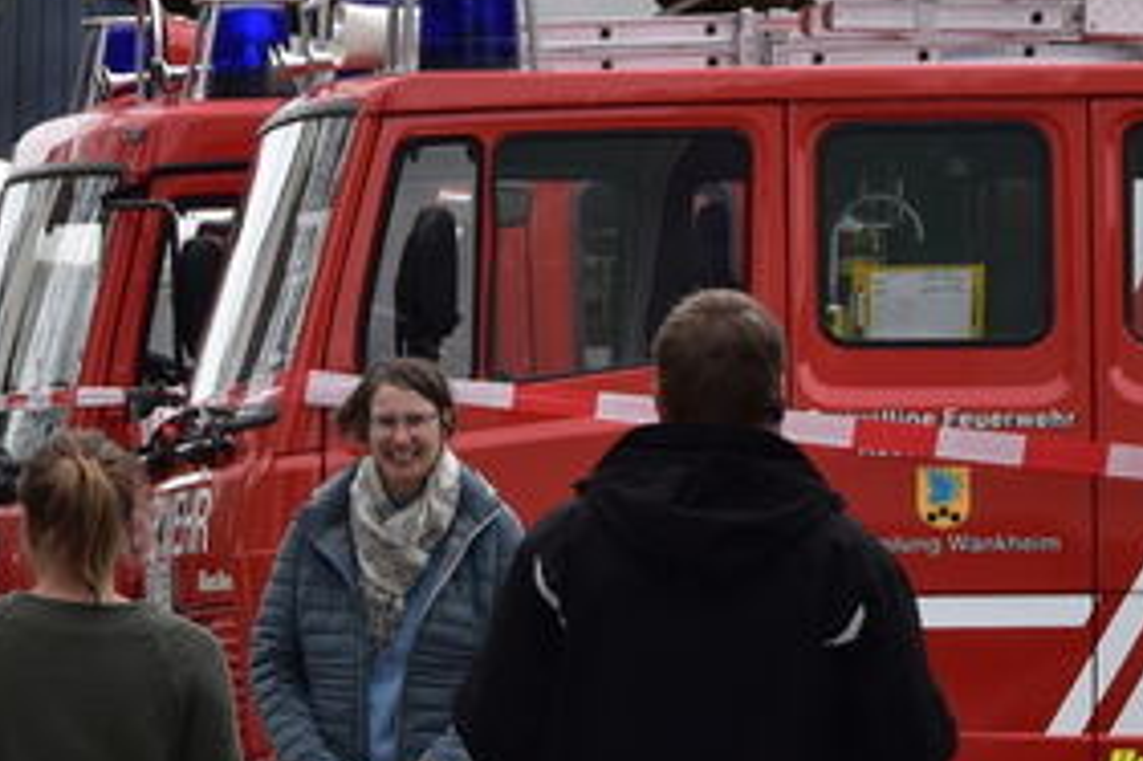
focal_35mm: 608
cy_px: 553
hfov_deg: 3.4
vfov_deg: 2.3
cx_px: 49
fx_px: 19296
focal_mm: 95
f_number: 8
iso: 500
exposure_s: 1/1000
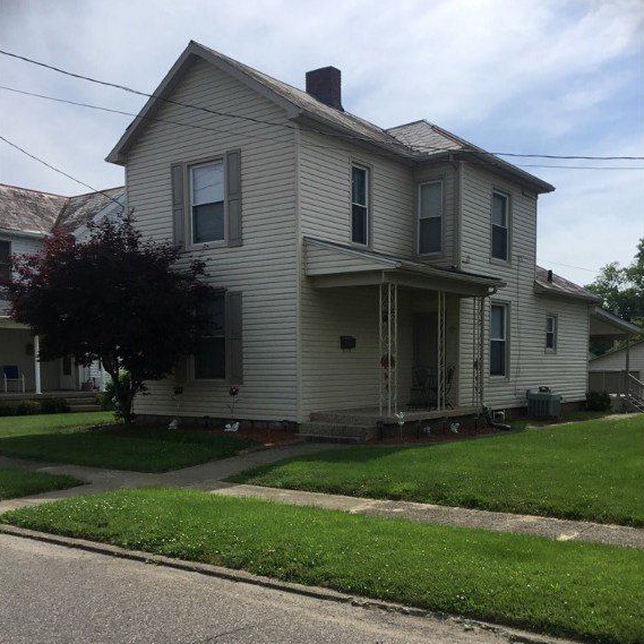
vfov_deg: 44.4
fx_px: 779
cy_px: 415
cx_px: 320
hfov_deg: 44.9
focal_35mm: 37
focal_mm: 3.3
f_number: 2.4
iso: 25
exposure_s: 1/1538
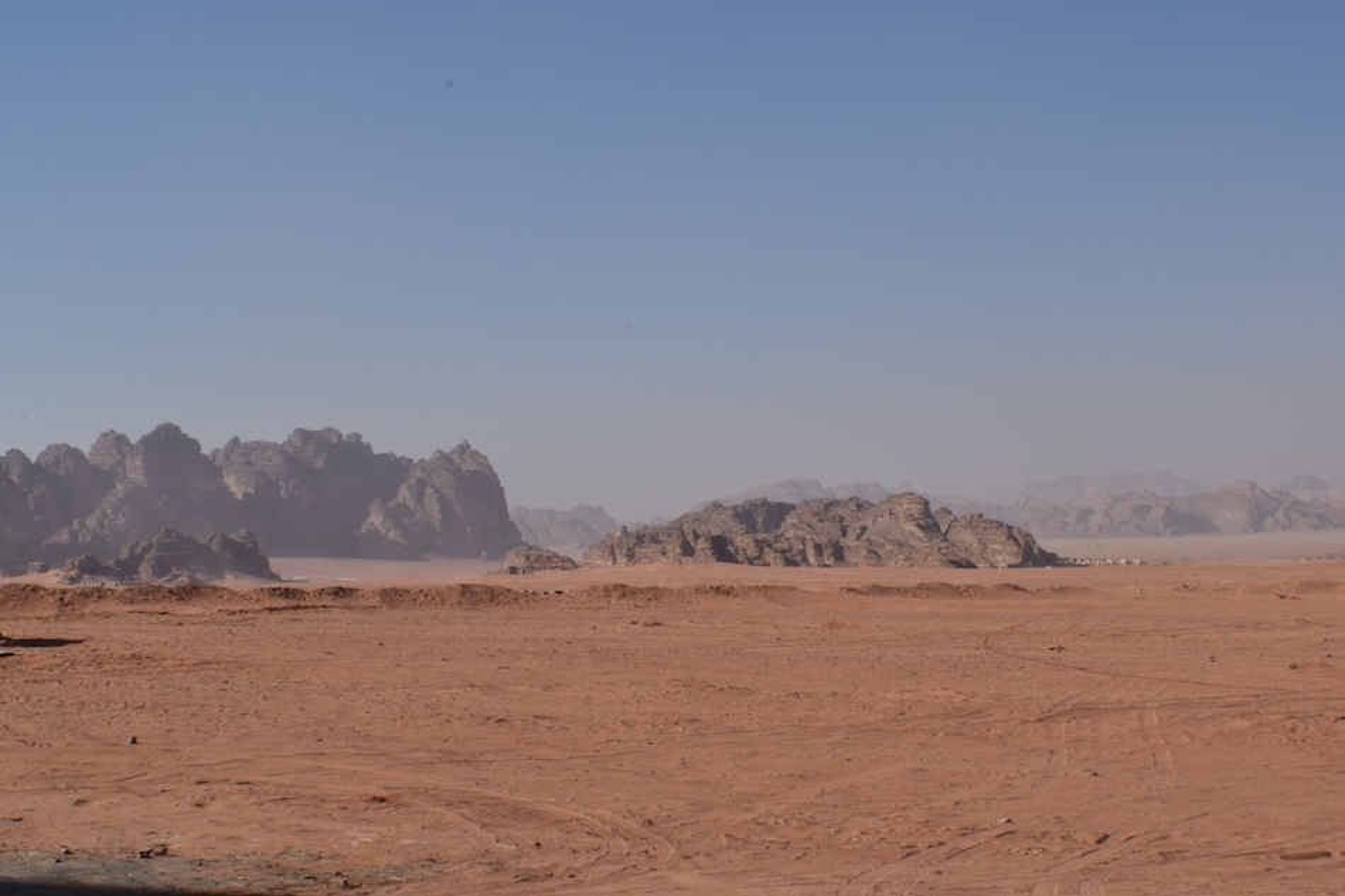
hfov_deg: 24.6
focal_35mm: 82
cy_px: 448
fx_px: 3082
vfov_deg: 16.5
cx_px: 672
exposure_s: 1/60
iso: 100
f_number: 25
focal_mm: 55
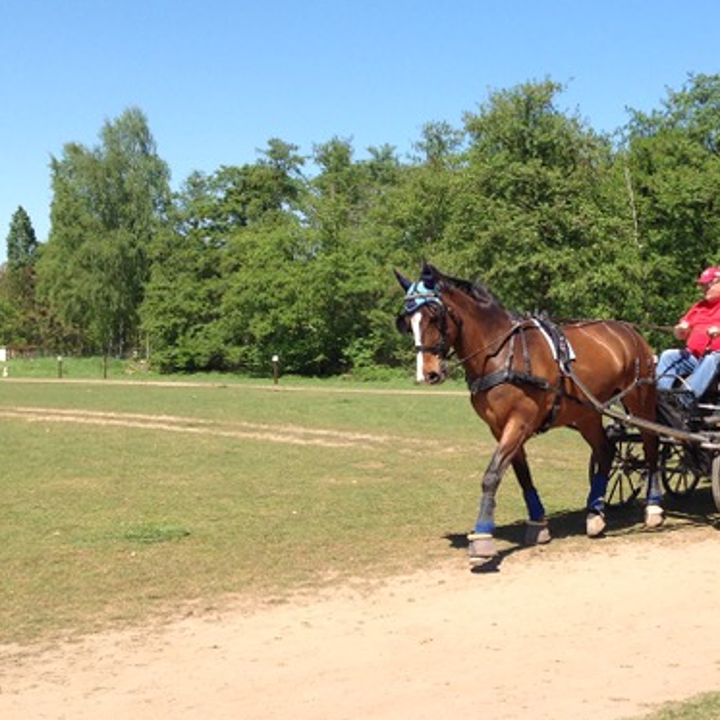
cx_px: 444
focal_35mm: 53
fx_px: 1247
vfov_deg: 32.2
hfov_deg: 32.1
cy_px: 357
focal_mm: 4.28
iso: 50
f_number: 2.4
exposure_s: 1/1374
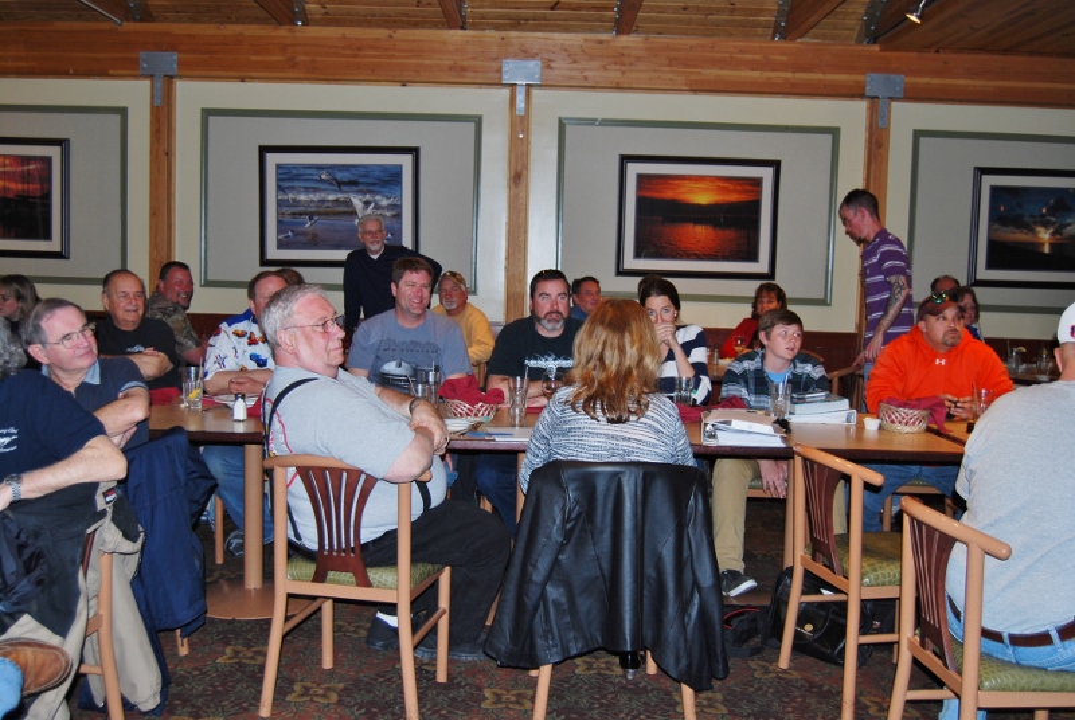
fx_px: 1077
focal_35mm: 36
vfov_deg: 37.0
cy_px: 360
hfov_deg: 53.1
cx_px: 538
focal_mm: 24
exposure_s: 1/60
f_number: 4
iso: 200
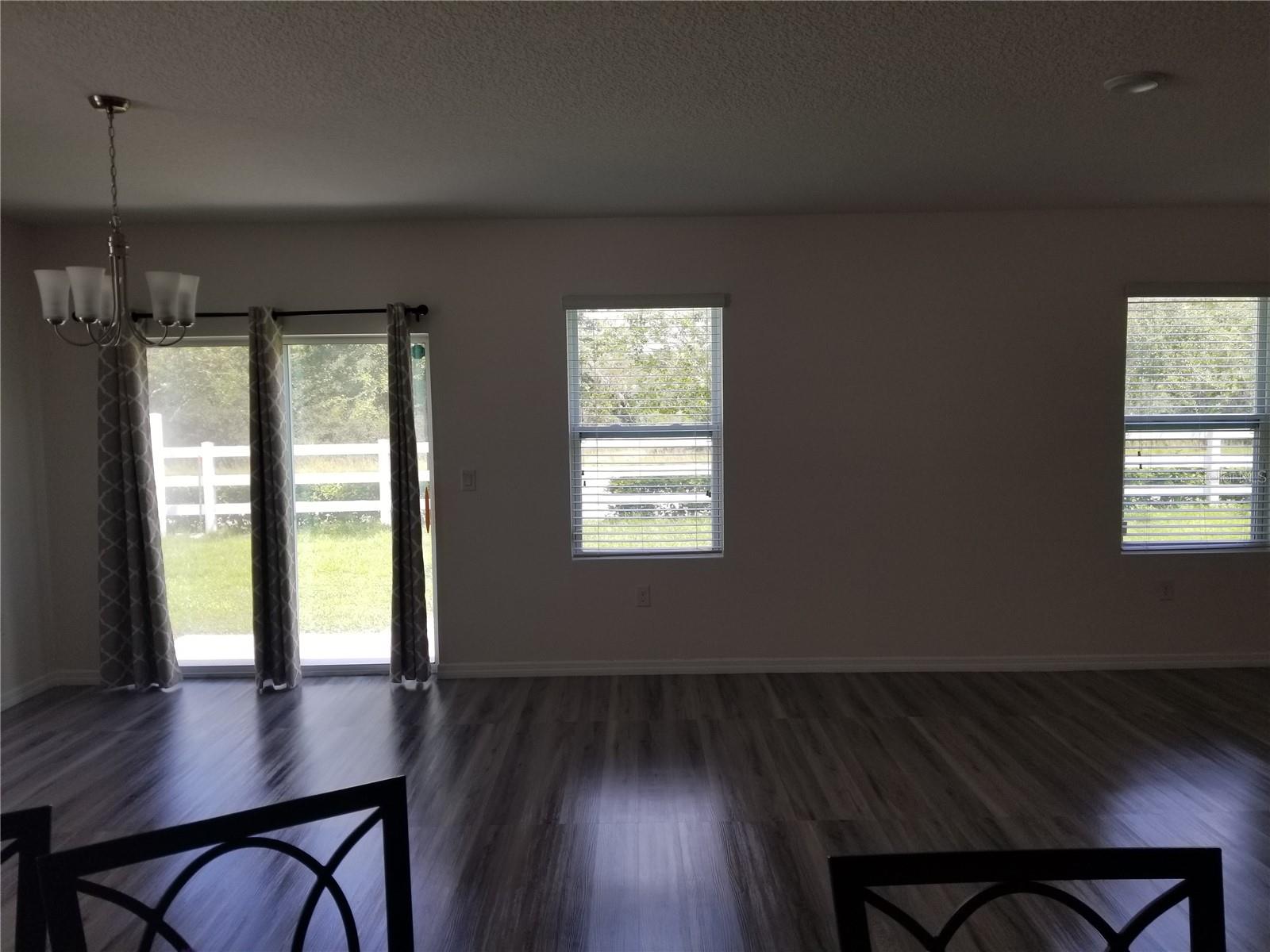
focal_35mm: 26
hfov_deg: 67.3
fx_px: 954
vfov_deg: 53.1
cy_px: 476
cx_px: 635
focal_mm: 4.3
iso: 50
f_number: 1.7
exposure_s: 1/270
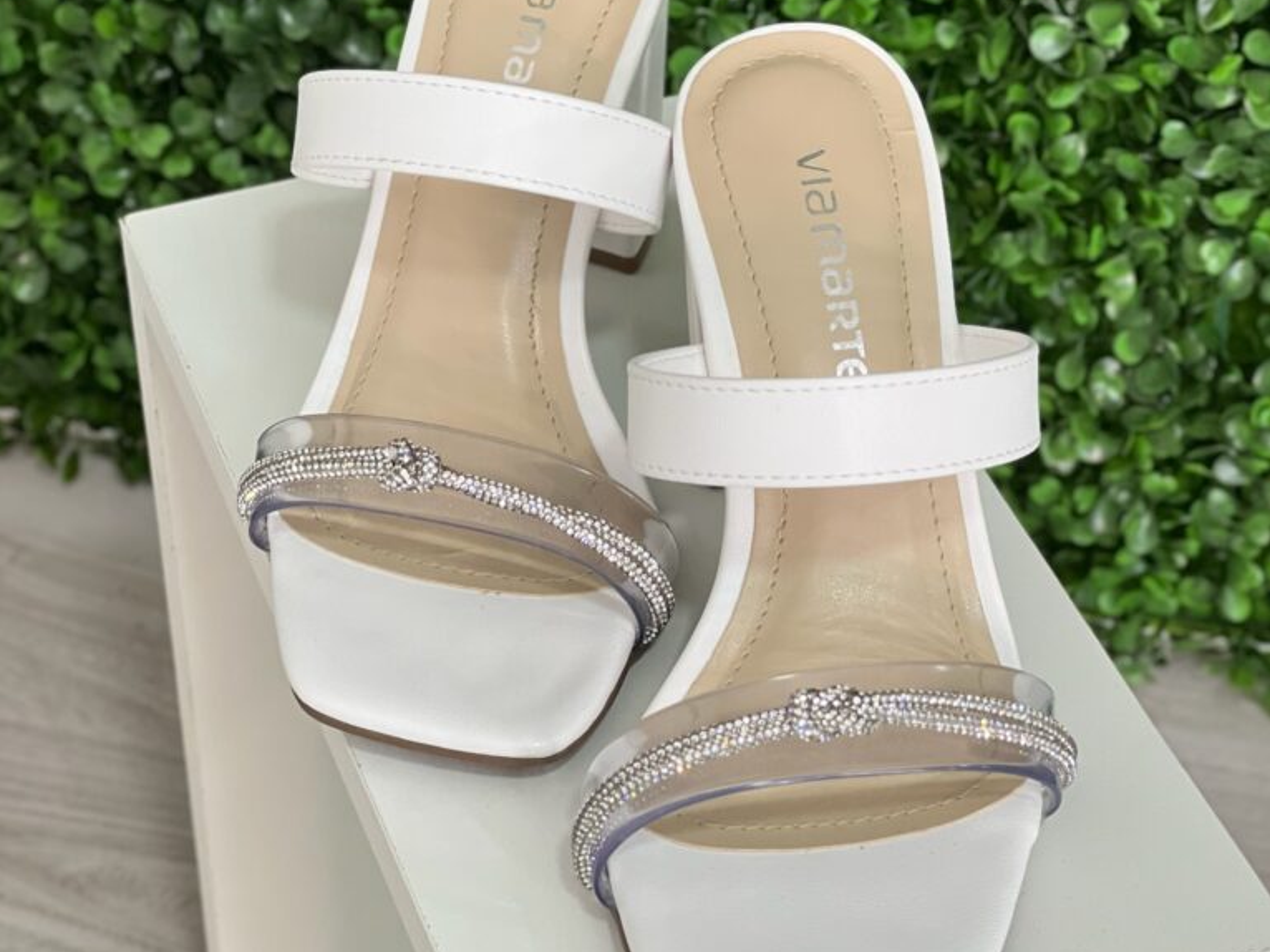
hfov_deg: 19.1
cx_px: 635
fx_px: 3778
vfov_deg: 14.3
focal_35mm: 103
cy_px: 376
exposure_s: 1/40
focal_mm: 9
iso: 160
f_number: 2.8
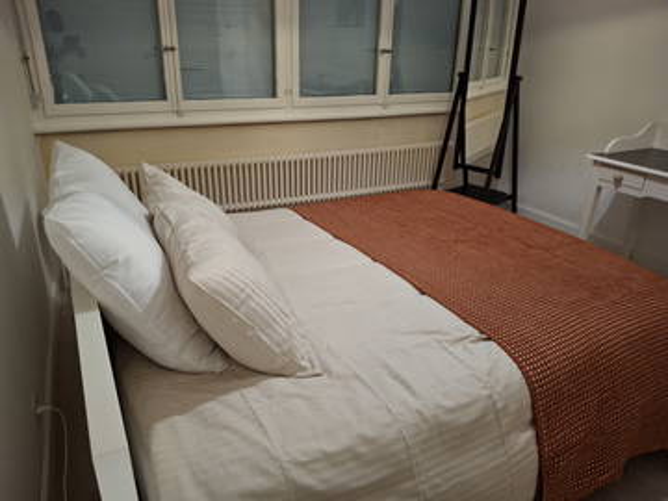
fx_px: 482
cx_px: 334
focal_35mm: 25
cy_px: 250
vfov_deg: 54.9
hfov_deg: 69.4
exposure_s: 1/24
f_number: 1.8
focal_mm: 4.69
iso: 500
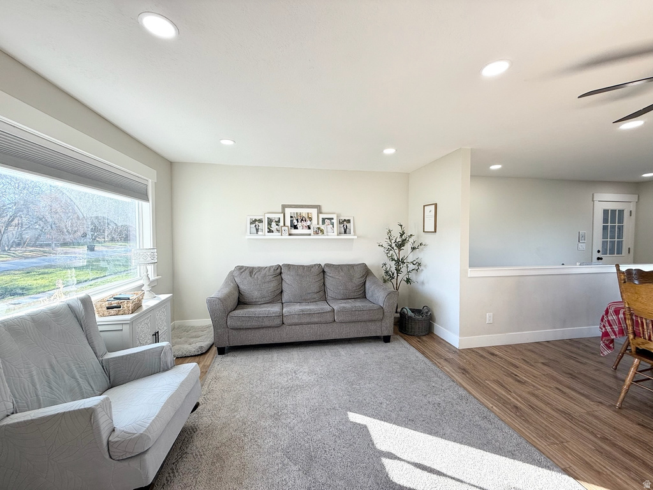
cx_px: 326
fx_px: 264
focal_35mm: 14
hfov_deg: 102.1
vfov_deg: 85.7
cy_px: 245
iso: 50
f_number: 2.2
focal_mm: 2.22
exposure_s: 1/120
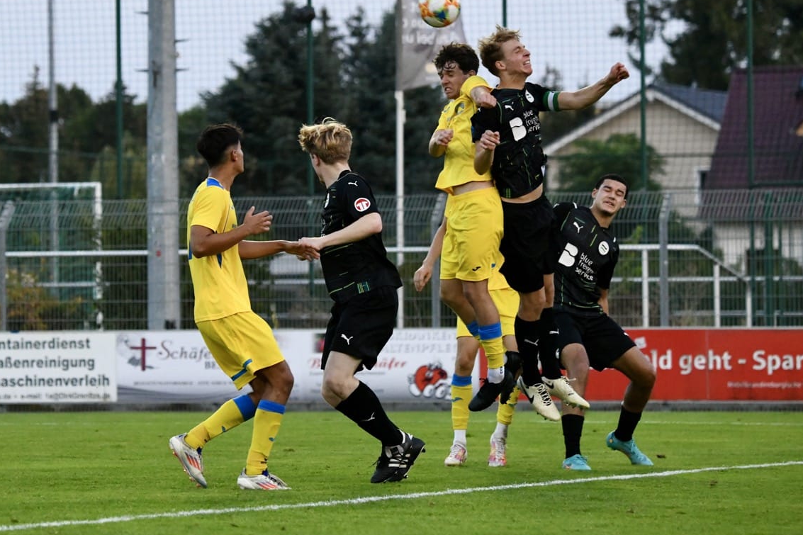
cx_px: 405
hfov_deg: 9.8
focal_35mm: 209
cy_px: 258
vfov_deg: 6.6
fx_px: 4661
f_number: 5.3
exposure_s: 1/1600
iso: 8000
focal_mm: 185
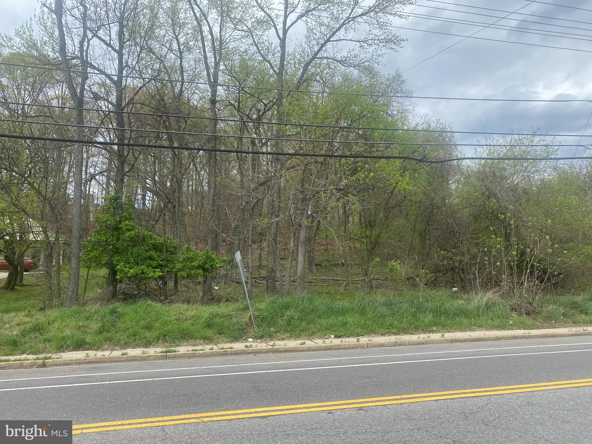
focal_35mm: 26
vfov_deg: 53.1
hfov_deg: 67.3
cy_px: 222
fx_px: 445
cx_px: 296
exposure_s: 1/1082
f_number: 1.8
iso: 32
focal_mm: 4.25
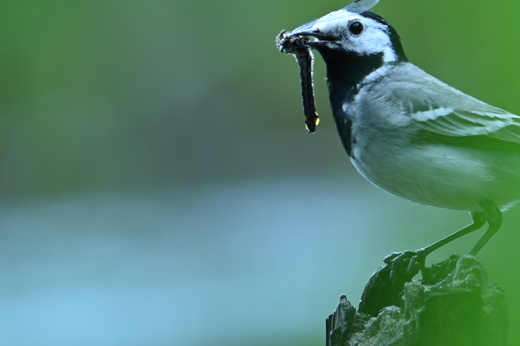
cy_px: -40
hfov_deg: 1.0
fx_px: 29273
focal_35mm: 2028
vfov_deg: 0.7
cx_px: 330
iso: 180
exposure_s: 1/100
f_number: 6.7
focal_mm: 500
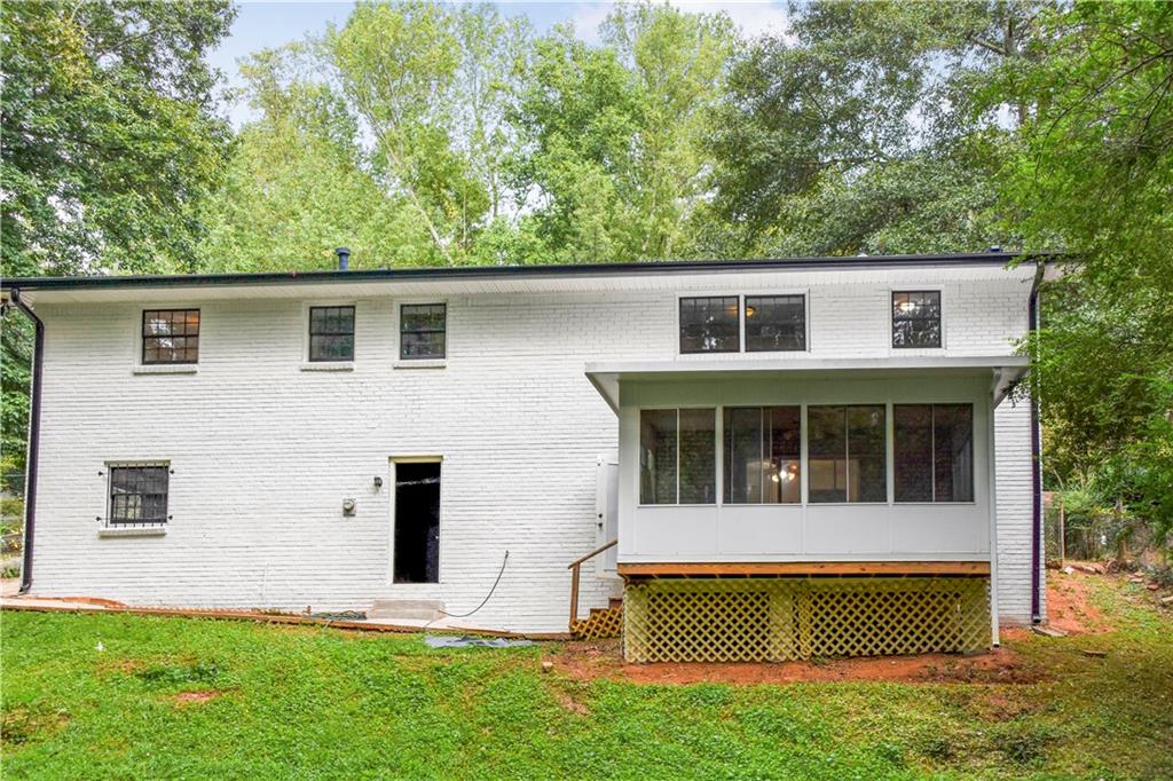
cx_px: 586
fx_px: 1173
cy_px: 390
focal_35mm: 36
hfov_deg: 53.1
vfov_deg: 36.8
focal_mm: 24
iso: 320
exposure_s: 1/200
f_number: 6.3
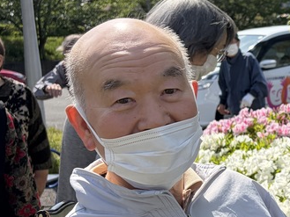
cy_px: 96
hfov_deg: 22.1
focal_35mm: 79
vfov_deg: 18.7
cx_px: 379
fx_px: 662
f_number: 1.6
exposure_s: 1/3831
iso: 64
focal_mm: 5.96
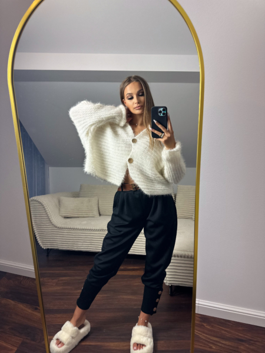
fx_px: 245
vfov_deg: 71.6
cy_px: 176
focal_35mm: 24
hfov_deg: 56.8
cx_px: 132
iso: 160
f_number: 1.78
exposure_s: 1/100
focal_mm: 6.86
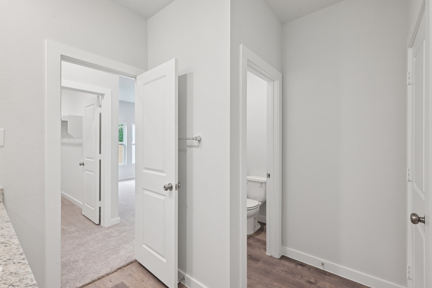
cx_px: 216
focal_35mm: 16
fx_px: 192
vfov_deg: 73.7
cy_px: 144
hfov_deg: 96.7
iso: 400
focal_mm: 16
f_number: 8
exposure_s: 1/10
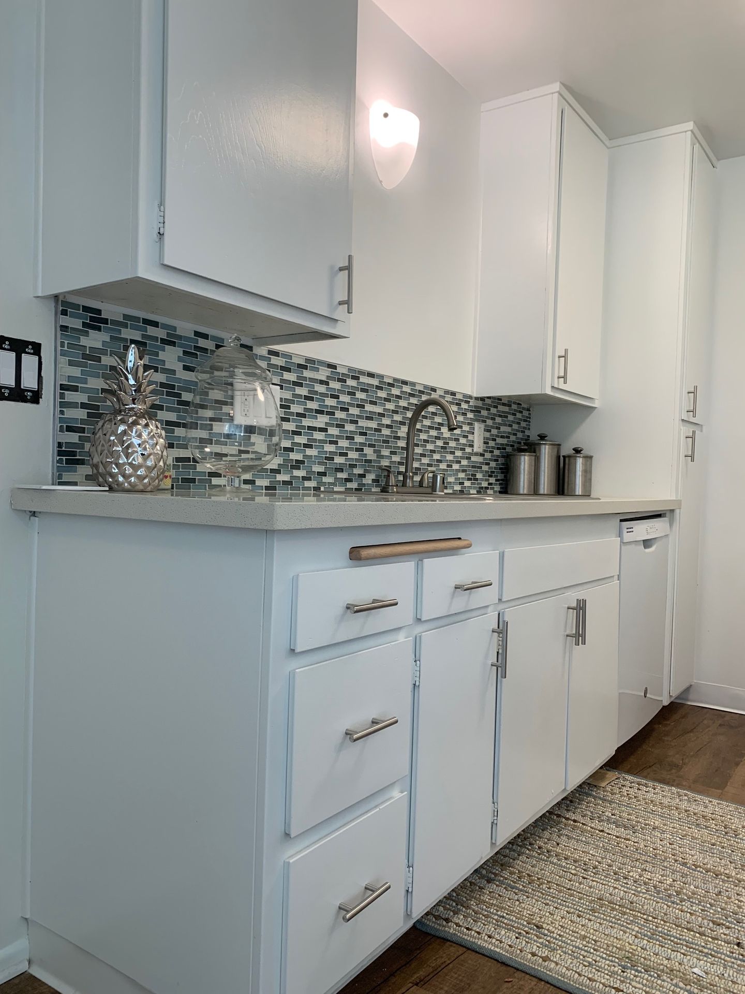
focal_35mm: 26
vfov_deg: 67.3
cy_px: 497
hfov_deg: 53.1
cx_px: 372
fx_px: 746
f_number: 1.8
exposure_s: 1/120
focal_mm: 4.25
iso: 64
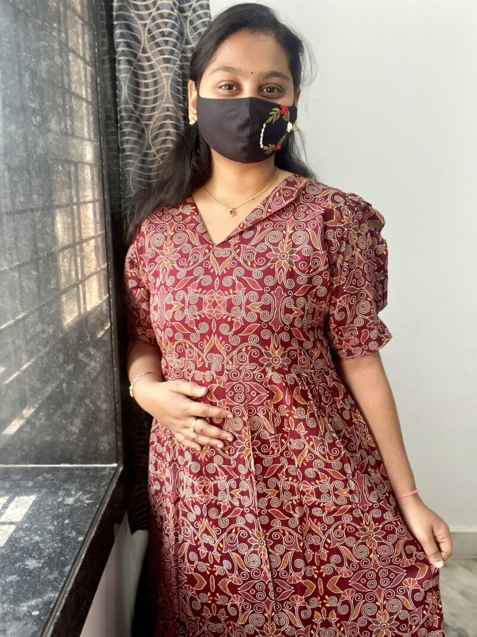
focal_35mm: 30
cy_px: 318
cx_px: 238
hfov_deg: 46.8
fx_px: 551
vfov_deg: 60.0
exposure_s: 1/50
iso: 250
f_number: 2.2
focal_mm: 2.71
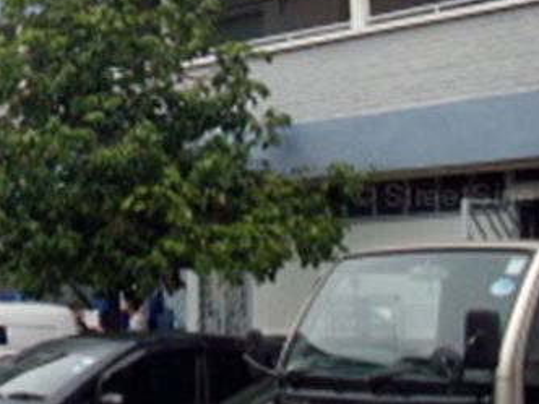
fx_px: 1853
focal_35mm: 119
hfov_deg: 16.1
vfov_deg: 12.1
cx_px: -43
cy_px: -115
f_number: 5.6
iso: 80
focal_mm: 6.2
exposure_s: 1/500
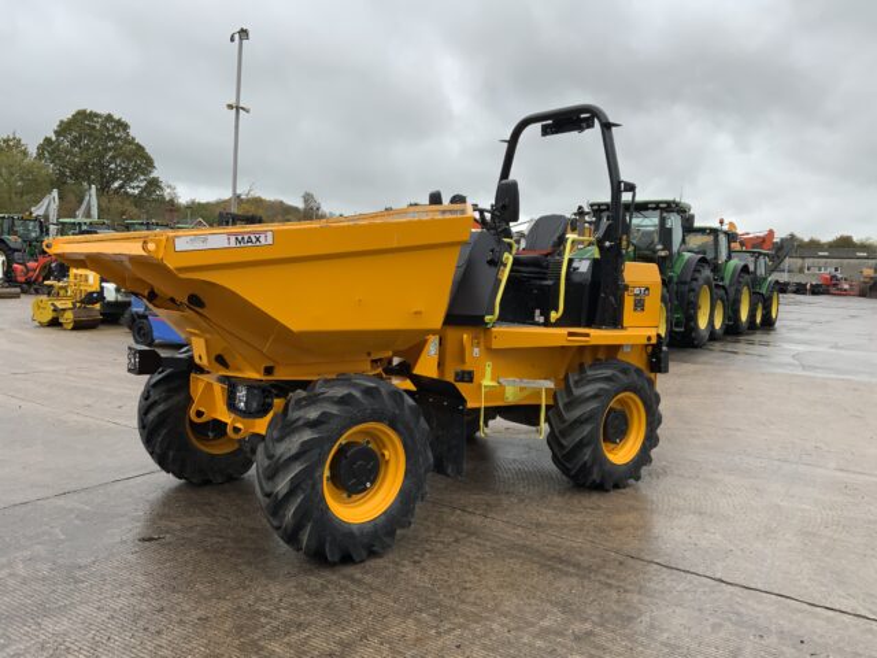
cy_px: 329
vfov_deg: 48.2
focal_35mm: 29
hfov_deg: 61.7
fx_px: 735
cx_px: 438
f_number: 1.8
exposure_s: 1/327
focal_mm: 3
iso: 16
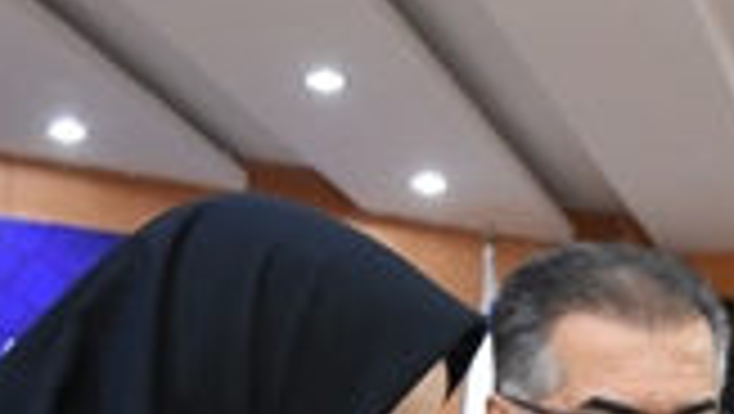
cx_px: 820
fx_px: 2649
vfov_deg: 8.5
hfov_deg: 15.3
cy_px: 808
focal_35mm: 136
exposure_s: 1/125
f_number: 3.5
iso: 2000
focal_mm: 22
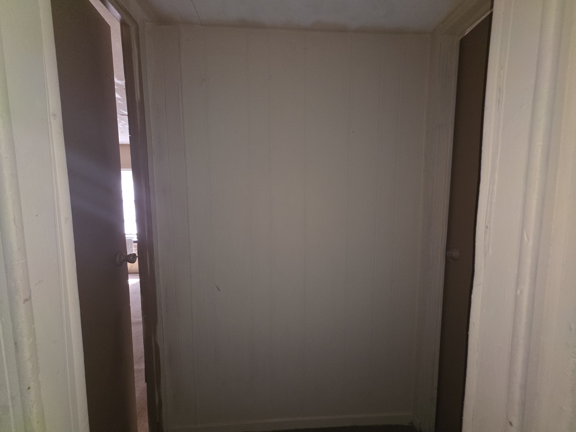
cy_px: 216
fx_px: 216
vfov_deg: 89.9
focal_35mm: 13
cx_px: 288
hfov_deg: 106.2
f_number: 1.9
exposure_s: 1/50
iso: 125
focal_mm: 2.2
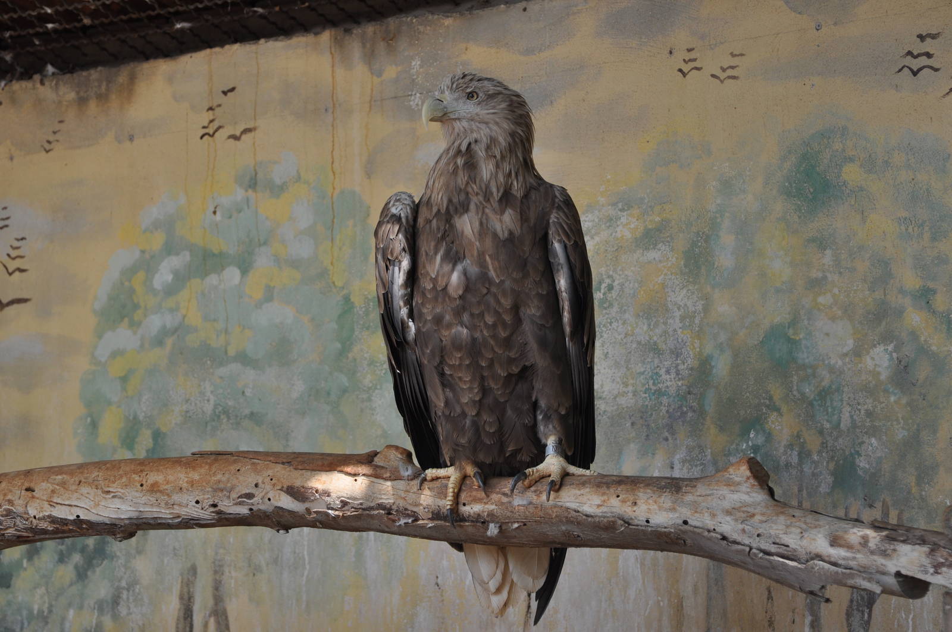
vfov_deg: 7.3
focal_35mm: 188
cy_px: 316
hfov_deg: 11.0
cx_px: 476
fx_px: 4953
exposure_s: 1/400
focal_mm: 125
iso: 400
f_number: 5
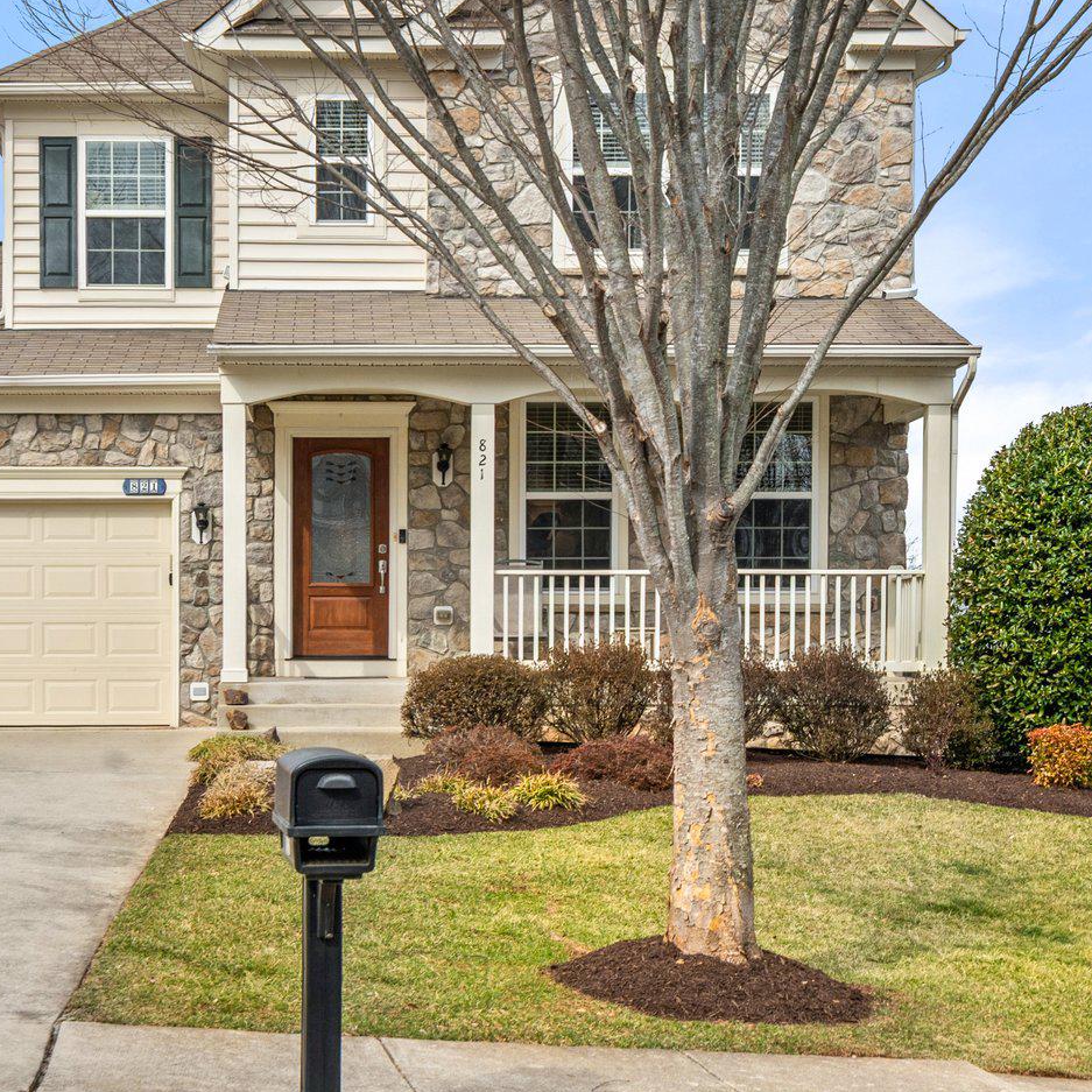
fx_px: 2320
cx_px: 364
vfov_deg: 26.5
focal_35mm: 65
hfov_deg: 26.3
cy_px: 473
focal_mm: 35
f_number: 11
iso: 250
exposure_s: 1/320
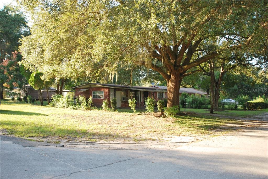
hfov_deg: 61.9
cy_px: 90
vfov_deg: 43.7
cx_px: 134
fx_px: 223
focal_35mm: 30
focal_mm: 20
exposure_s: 1/100
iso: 200
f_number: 5
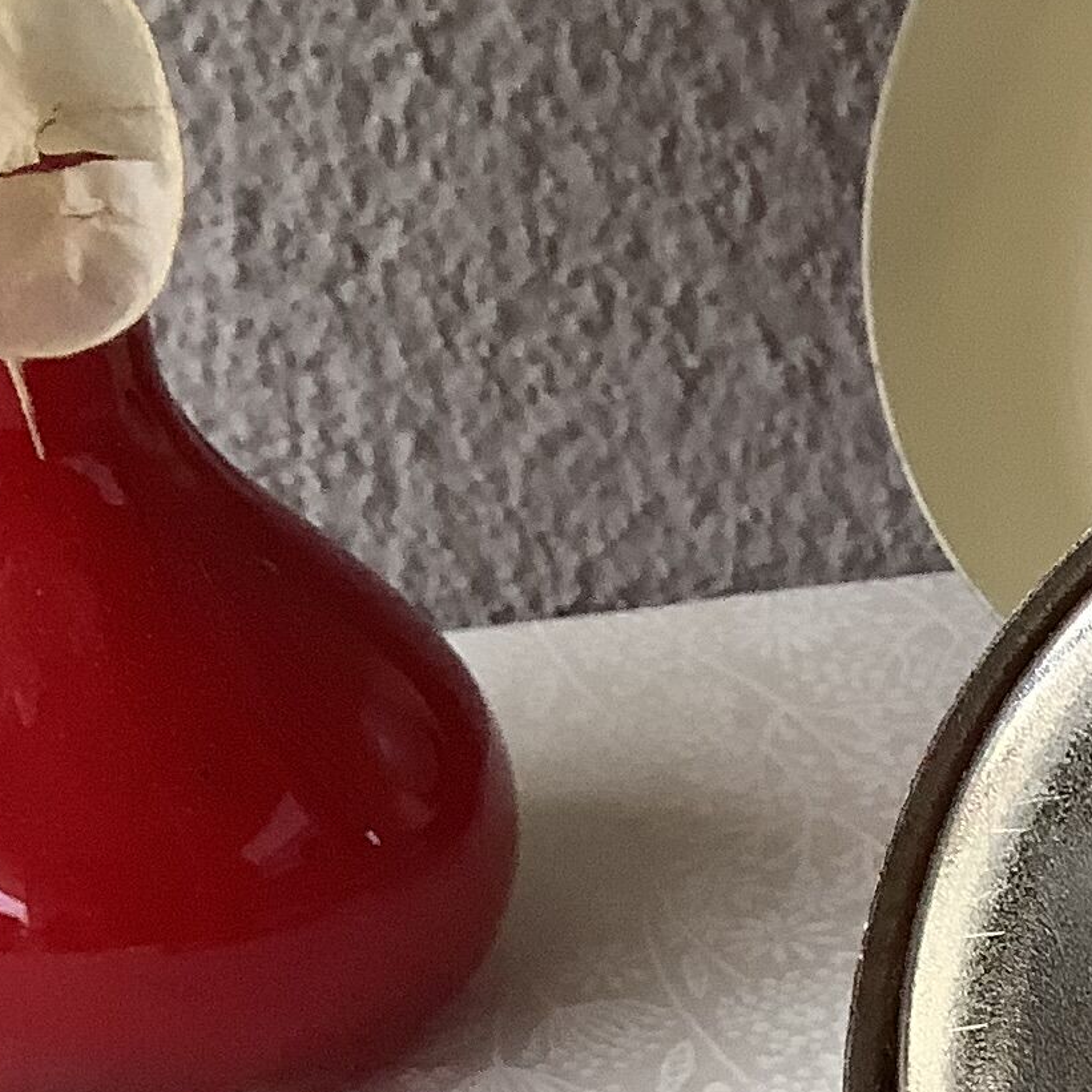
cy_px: 1591
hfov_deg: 14.4
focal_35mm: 109
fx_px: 3890
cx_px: 1832
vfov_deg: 14.9
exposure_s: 1/120
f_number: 2.4
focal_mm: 3.3
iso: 80
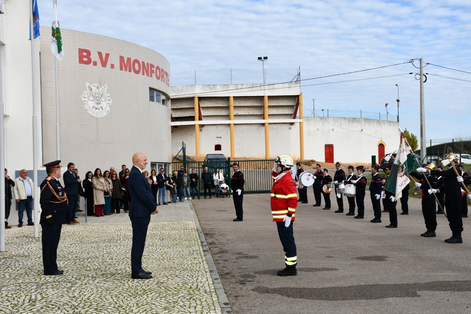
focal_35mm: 40
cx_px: 236
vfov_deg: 33.4
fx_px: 523
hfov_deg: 48.5
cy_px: 157
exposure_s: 1/250
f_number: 6.3
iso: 100
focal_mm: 27
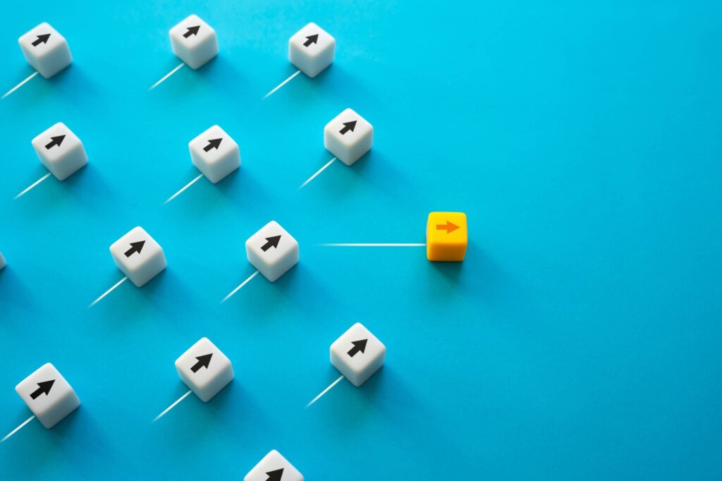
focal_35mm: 48
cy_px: 240
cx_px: 361
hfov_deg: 41.1
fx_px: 962
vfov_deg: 28.1
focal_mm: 48
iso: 640
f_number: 7.1
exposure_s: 1/125
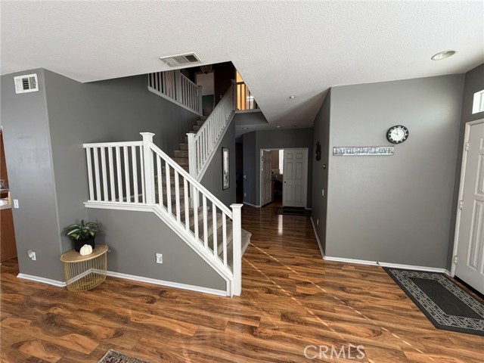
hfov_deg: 102.1
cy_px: 182
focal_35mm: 14
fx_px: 196
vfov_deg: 85.7
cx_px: 242
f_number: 2.2
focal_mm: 2.22
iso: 160
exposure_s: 1/121
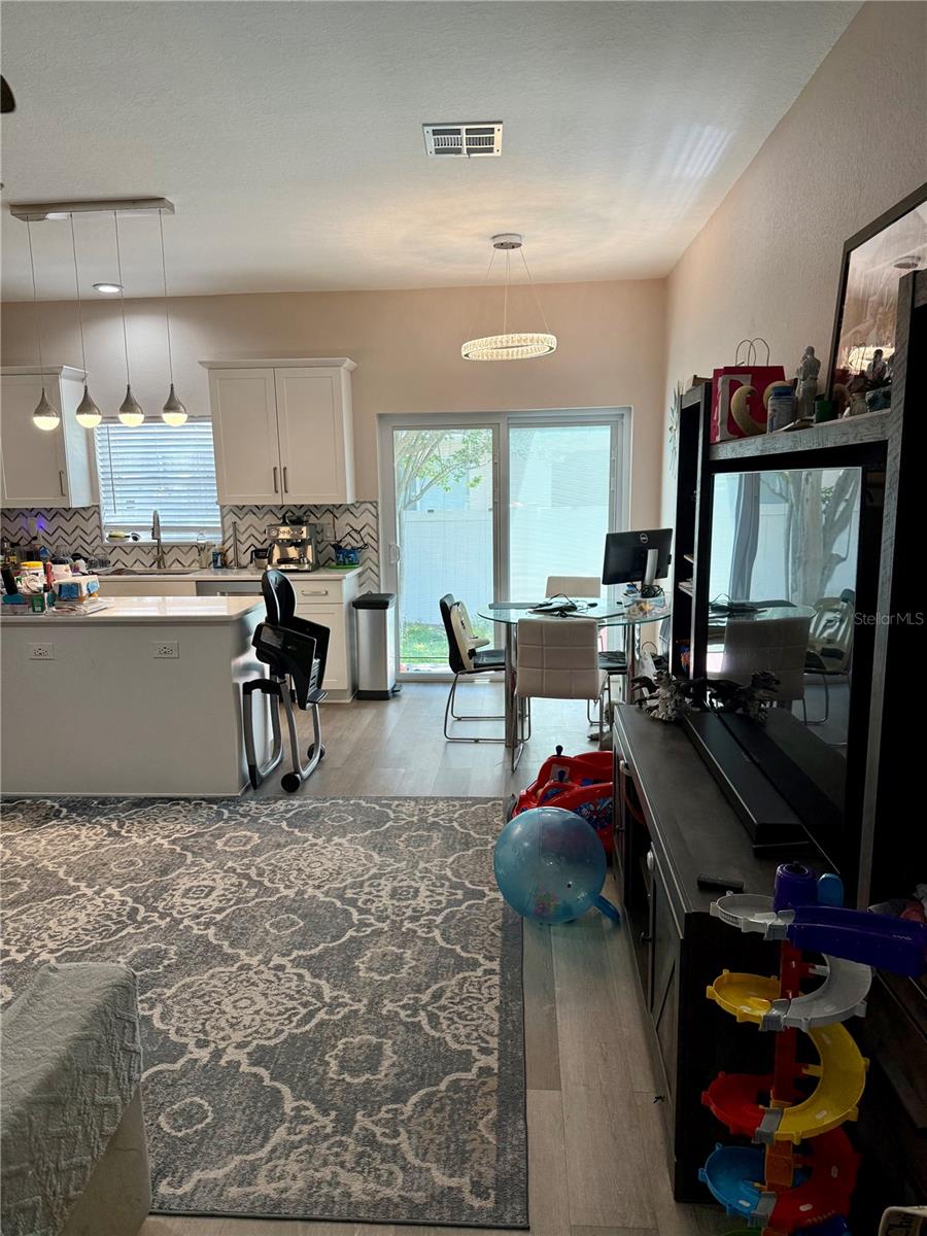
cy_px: 618
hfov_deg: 56.8
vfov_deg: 71.6
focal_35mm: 24
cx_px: 464
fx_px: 857
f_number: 1.78
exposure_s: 1/237
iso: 160
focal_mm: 6.76
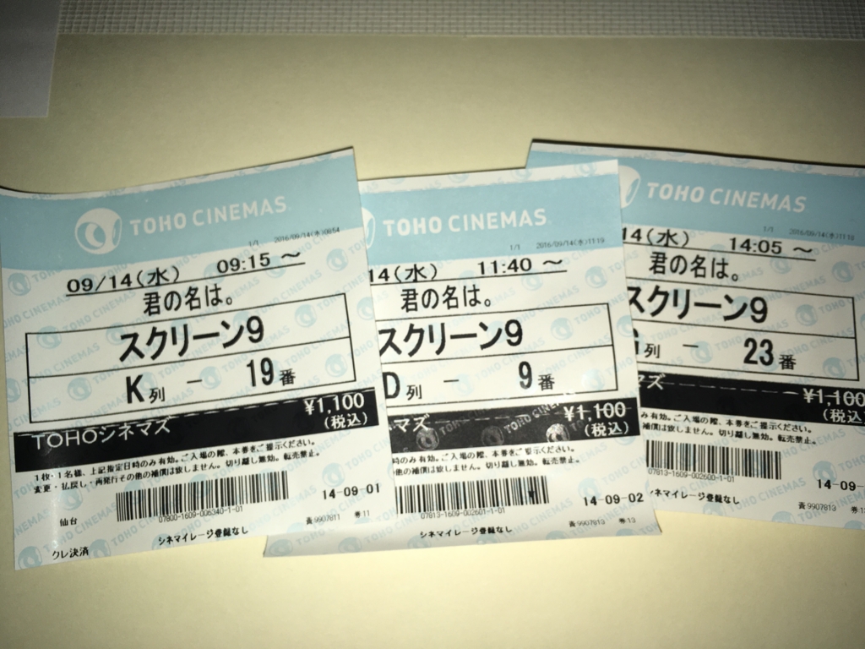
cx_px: 432
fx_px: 725
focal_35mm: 29
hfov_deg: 61.7
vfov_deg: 48.2
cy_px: 324
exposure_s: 1/296
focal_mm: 4.15
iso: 25
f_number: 2.2
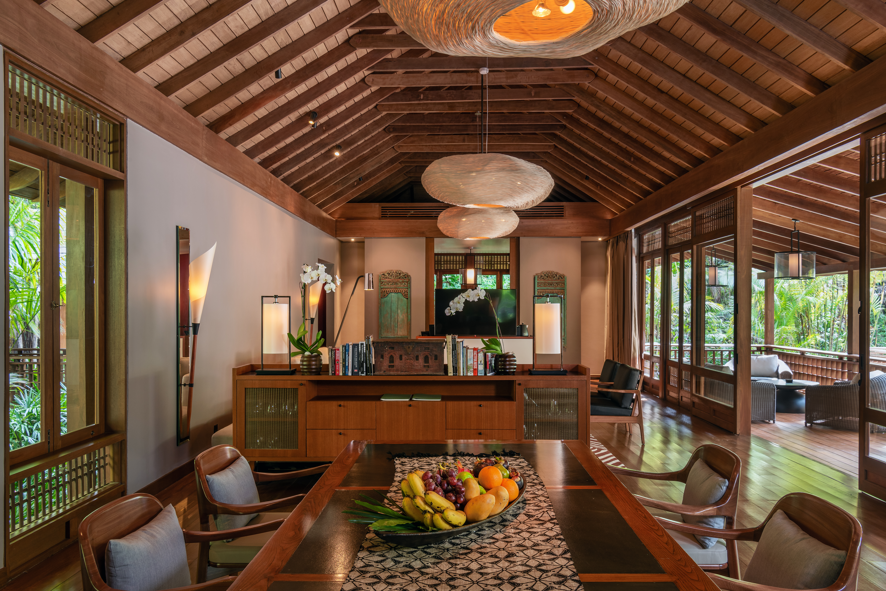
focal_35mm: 29
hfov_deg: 63.6
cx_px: 443
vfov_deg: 45.0
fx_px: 714
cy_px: 296
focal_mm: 29
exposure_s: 3
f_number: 14
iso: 100
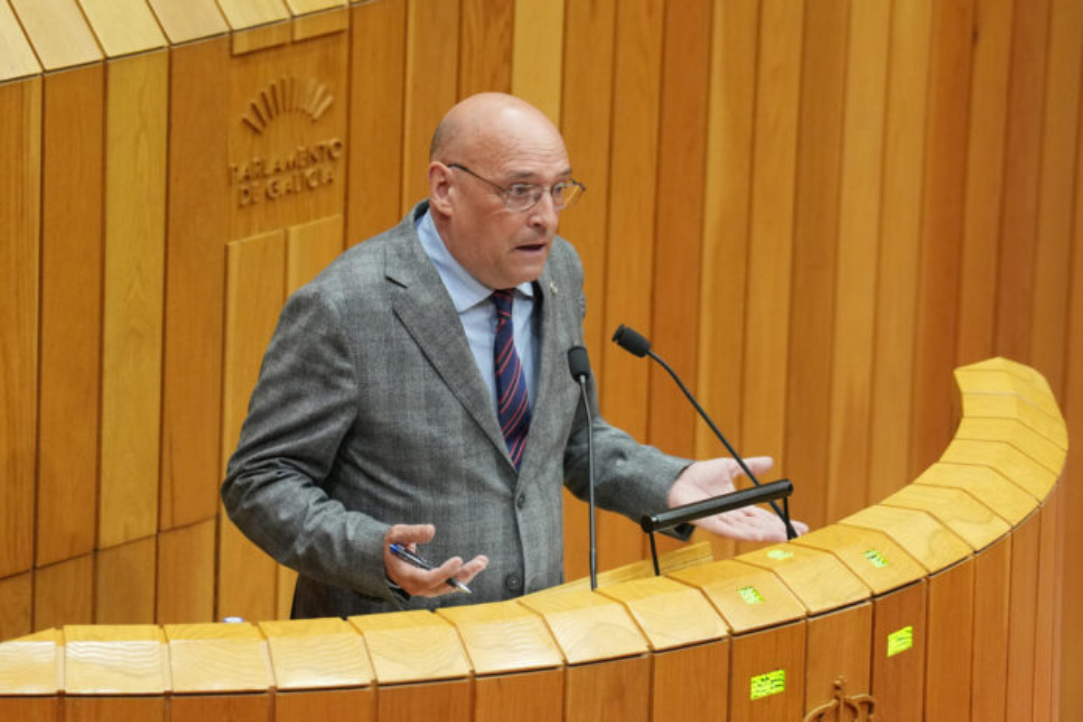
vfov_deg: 6.9
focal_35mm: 200
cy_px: 361
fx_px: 6016
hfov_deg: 10.3
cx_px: 542
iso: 2500
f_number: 3.5
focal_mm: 200
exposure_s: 1/400
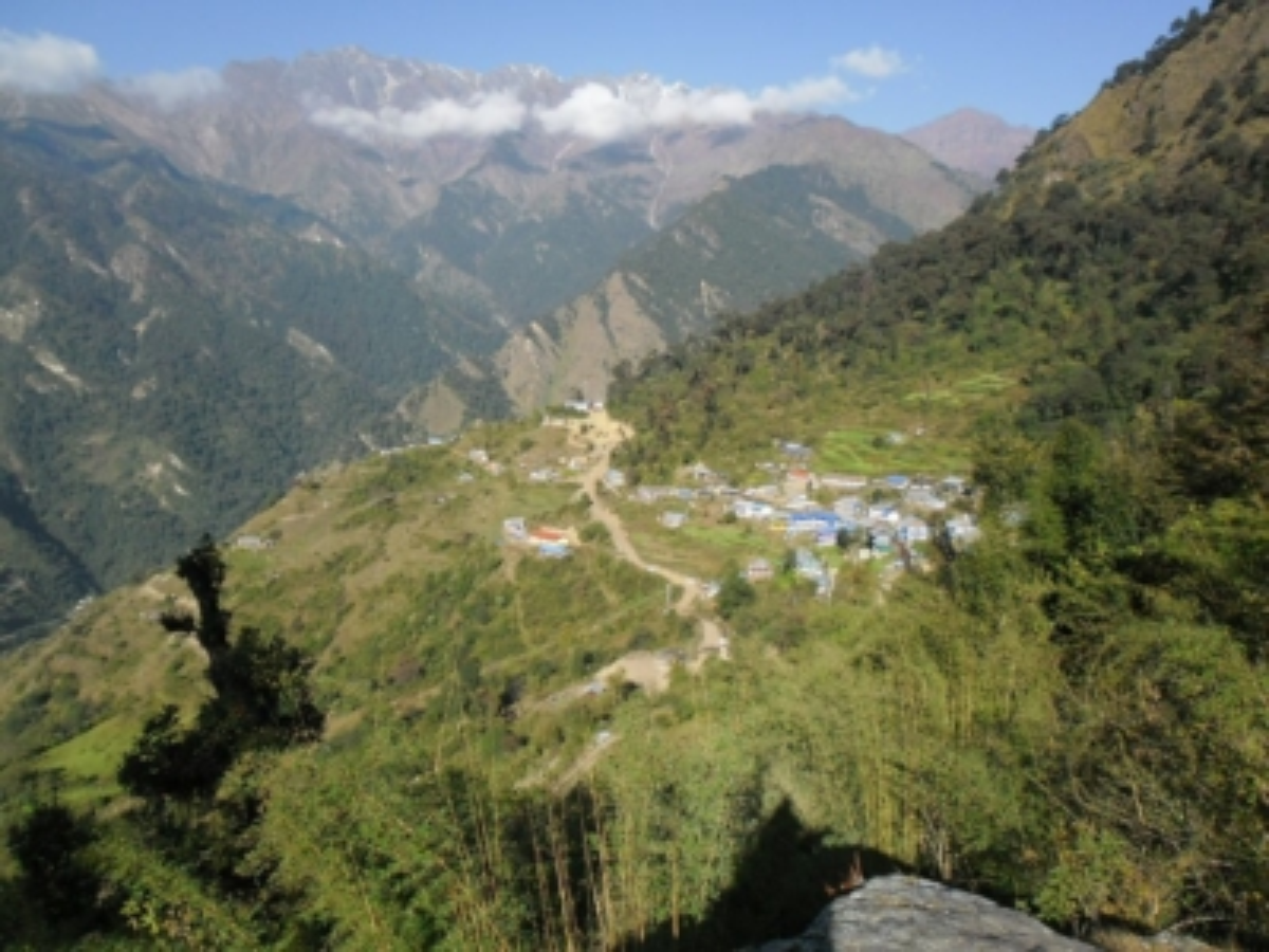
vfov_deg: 51.4
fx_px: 990
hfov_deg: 65.3
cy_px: 476
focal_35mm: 27
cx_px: 634
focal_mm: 4.8
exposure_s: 1/724
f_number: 2.9
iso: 80
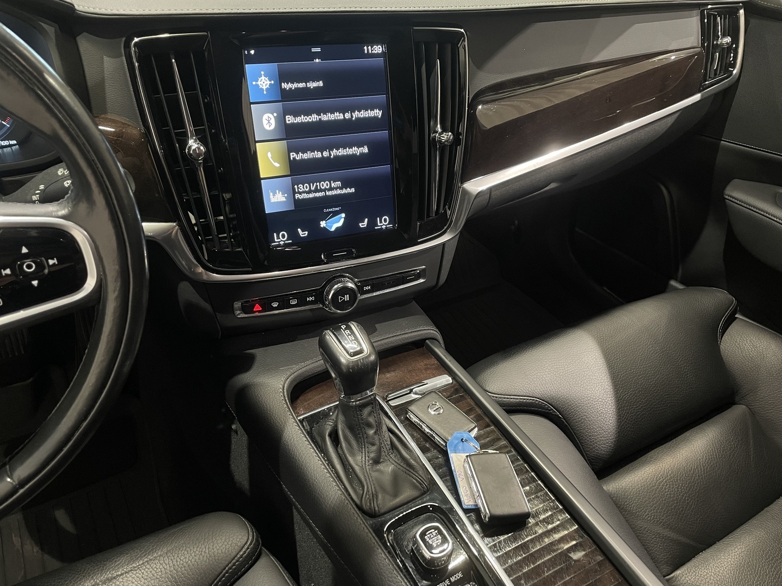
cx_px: 391
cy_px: 293
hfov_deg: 67.3
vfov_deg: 53.1
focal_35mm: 26
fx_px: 587
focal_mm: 4.2
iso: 250
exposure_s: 1/57
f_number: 1.6
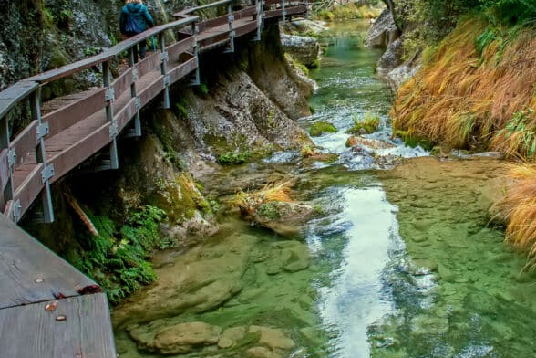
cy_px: 59
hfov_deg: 40.6
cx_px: 408
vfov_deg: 27.9
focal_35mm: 47
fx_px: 700
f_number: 10
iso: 1250
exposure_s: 1/50
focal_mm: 18
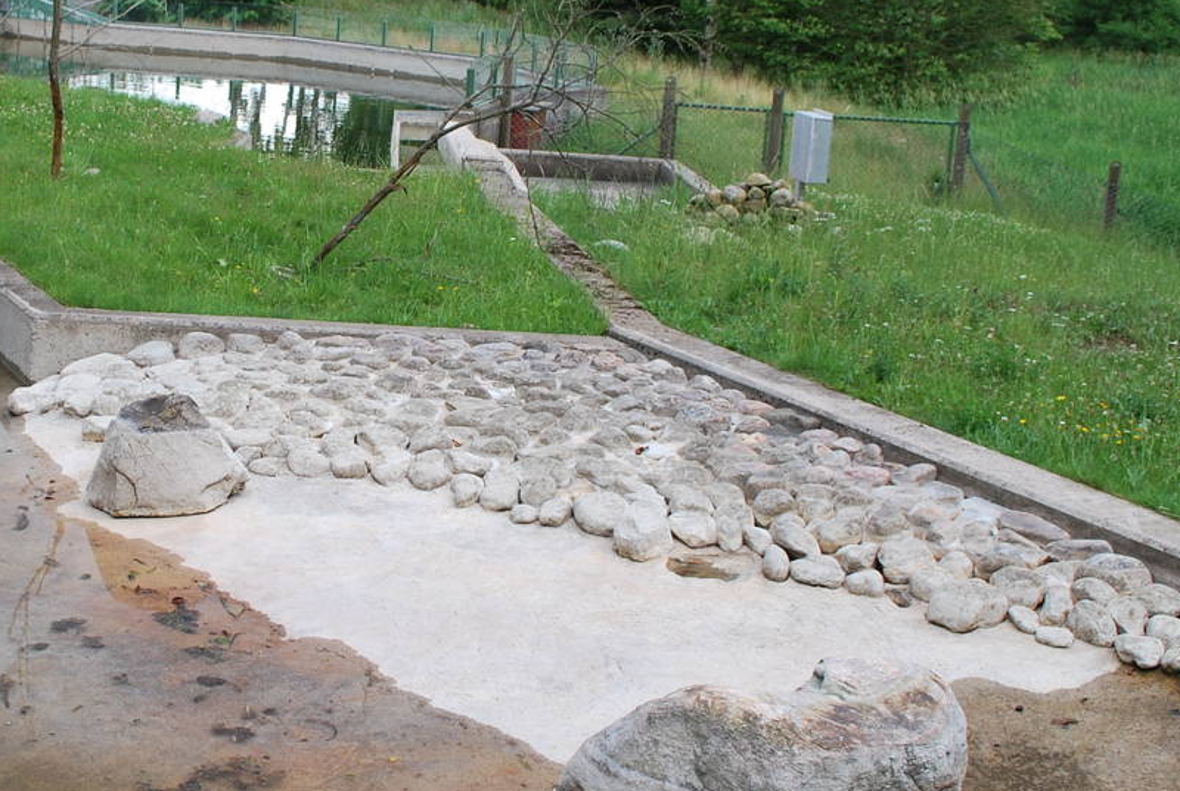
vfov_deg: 25.1
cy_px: 362
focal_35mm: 54
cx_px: 341
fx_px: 1773
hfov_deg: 36.2
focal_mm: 18
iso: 100
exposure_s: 1/125
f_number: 5.6
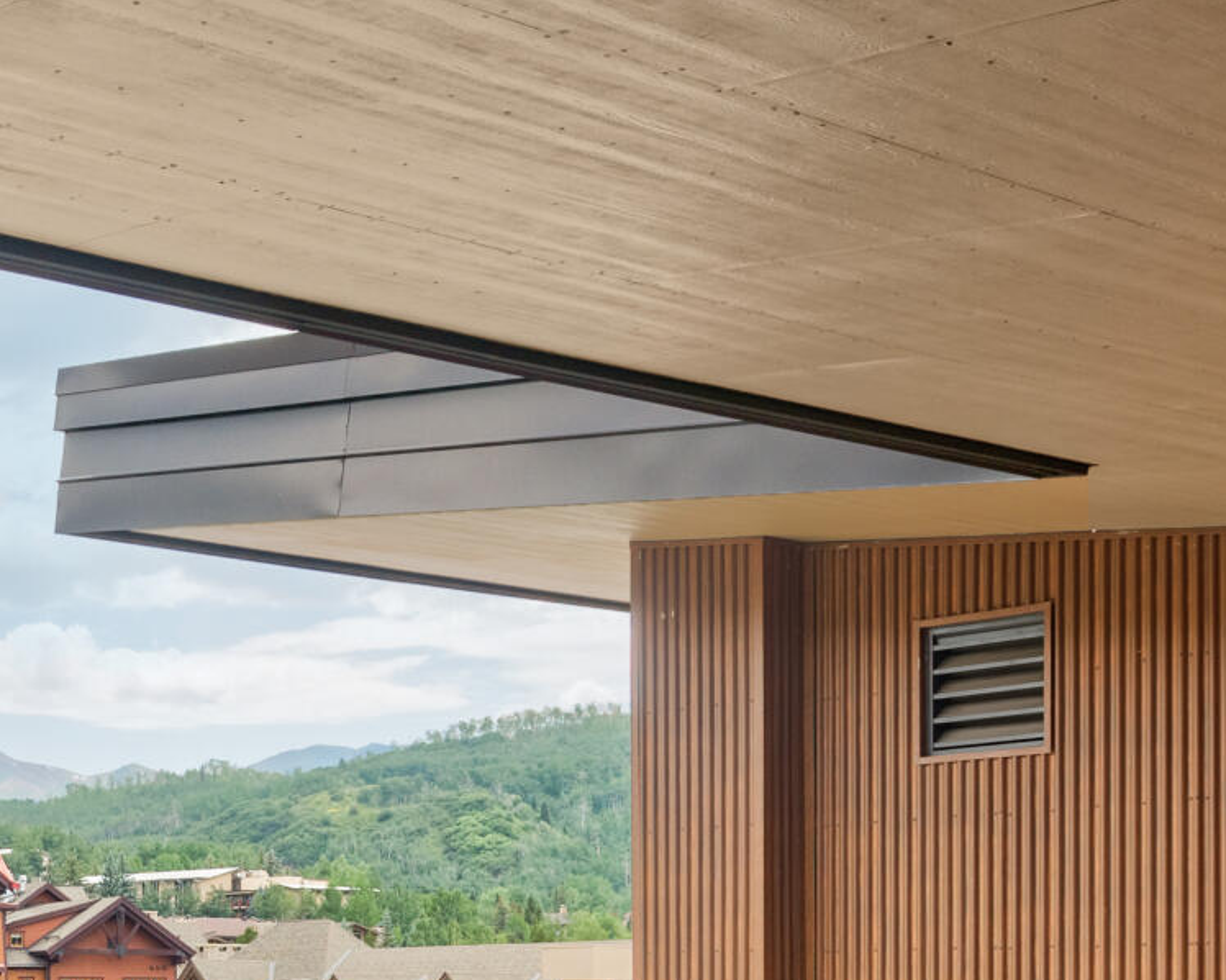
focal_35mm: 64
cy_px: 1006
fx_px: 2322
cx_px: -151
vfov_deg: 22.8
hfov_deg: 27.0
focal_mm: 17
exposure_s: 1/13
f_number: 7.1
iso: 79
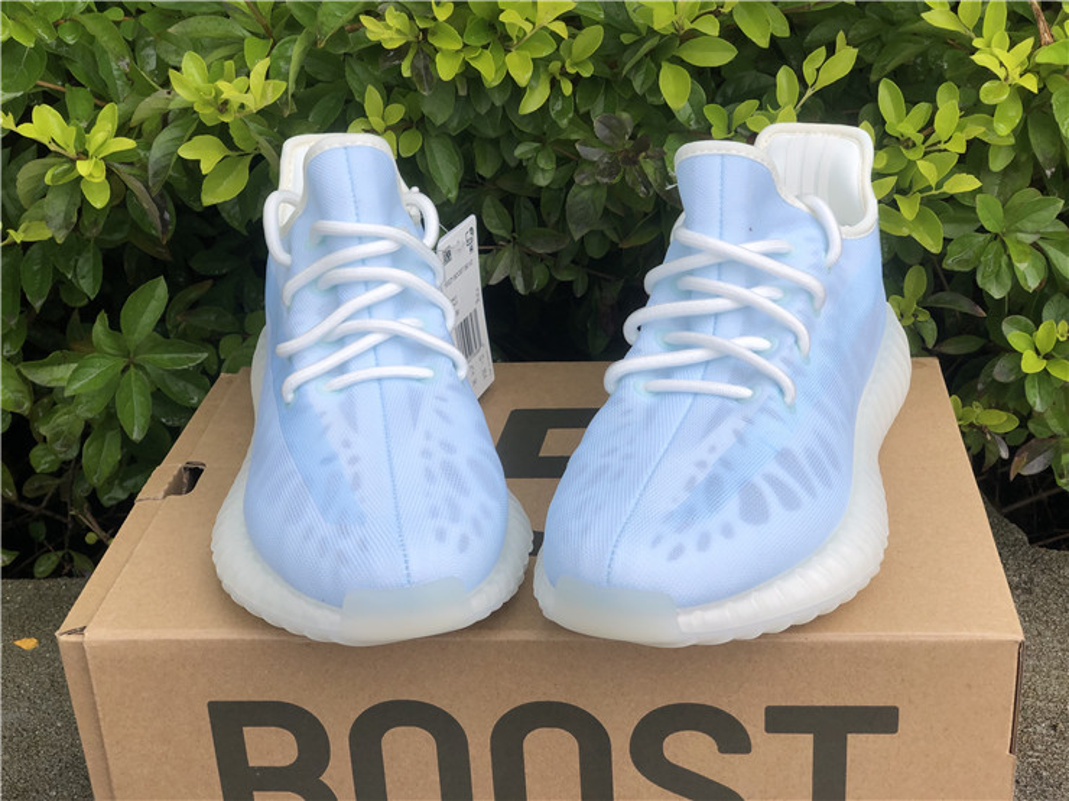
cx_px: 534
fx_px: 1605
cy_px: 400
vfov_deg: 28.0
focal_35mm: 52
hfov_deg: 36.8
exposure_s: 1/220
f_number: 2.4
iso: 16
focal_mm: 6
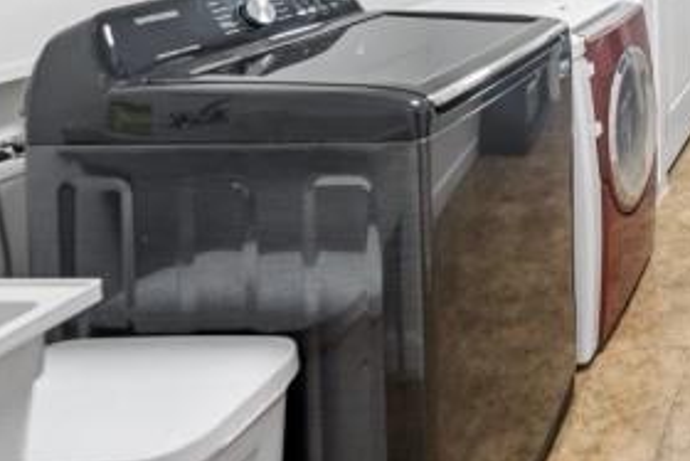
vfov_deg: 30.1
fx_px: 690
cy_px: -123
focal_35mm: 36
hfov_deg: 38.3
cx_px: 840
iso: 125
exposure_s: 1/10
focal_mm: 14
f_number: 4
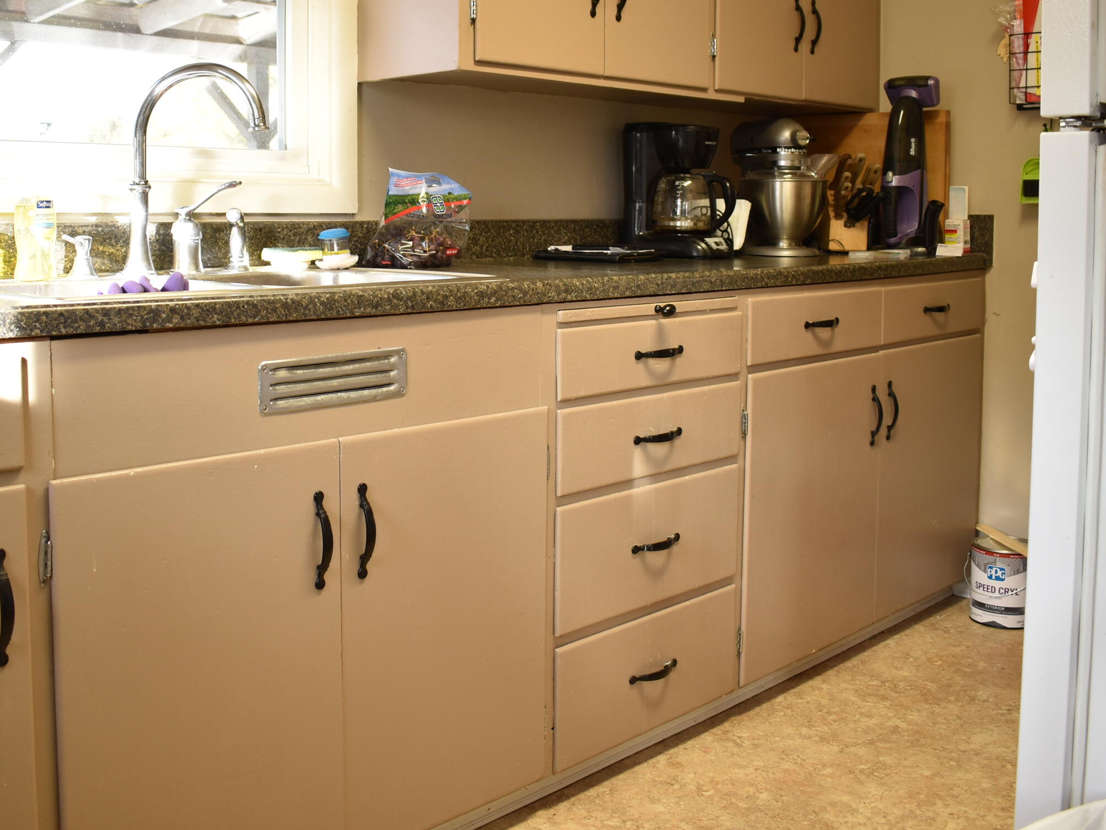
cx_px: 484
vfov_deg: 36.5
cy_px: 280
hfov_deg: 47.8
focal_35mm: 39
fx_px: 1246
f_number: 3.5
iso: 250
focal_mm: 18
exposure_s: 1/40
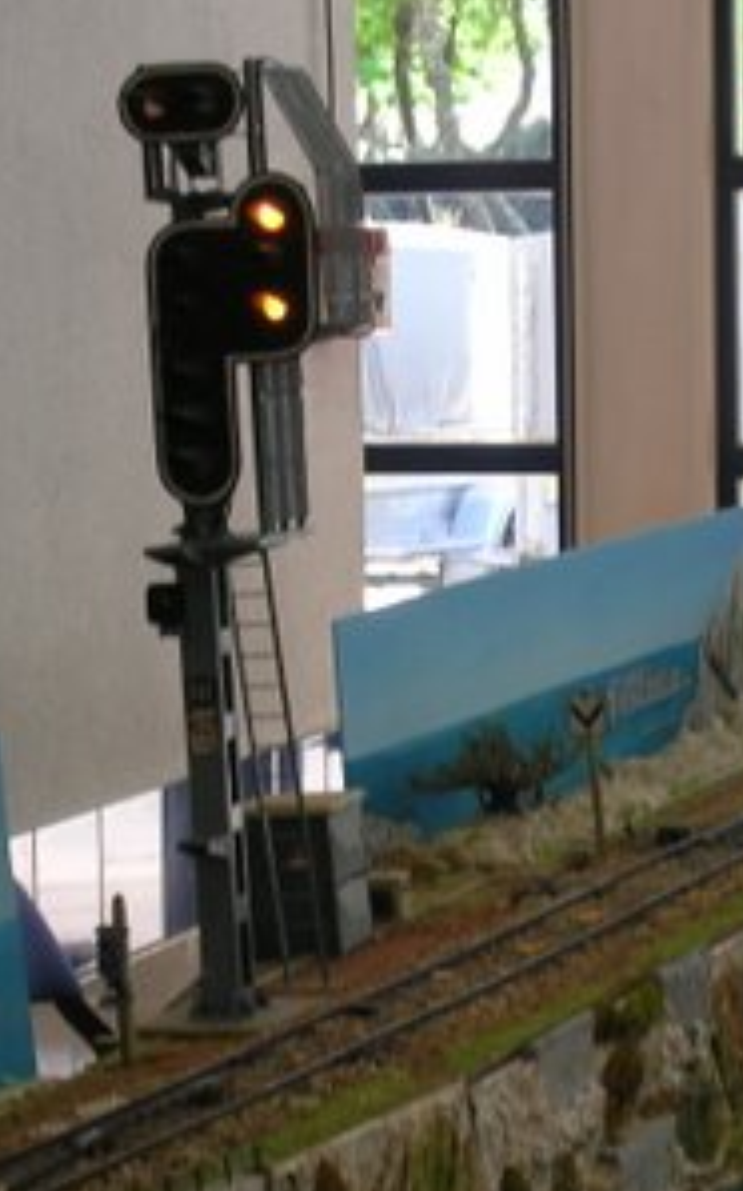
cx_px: 411
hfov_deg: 8.9
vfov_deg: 14.2
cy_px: 651
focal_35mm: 147
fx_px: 4767
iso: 50
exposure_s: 1/30
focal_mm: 14.3
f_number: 4.4
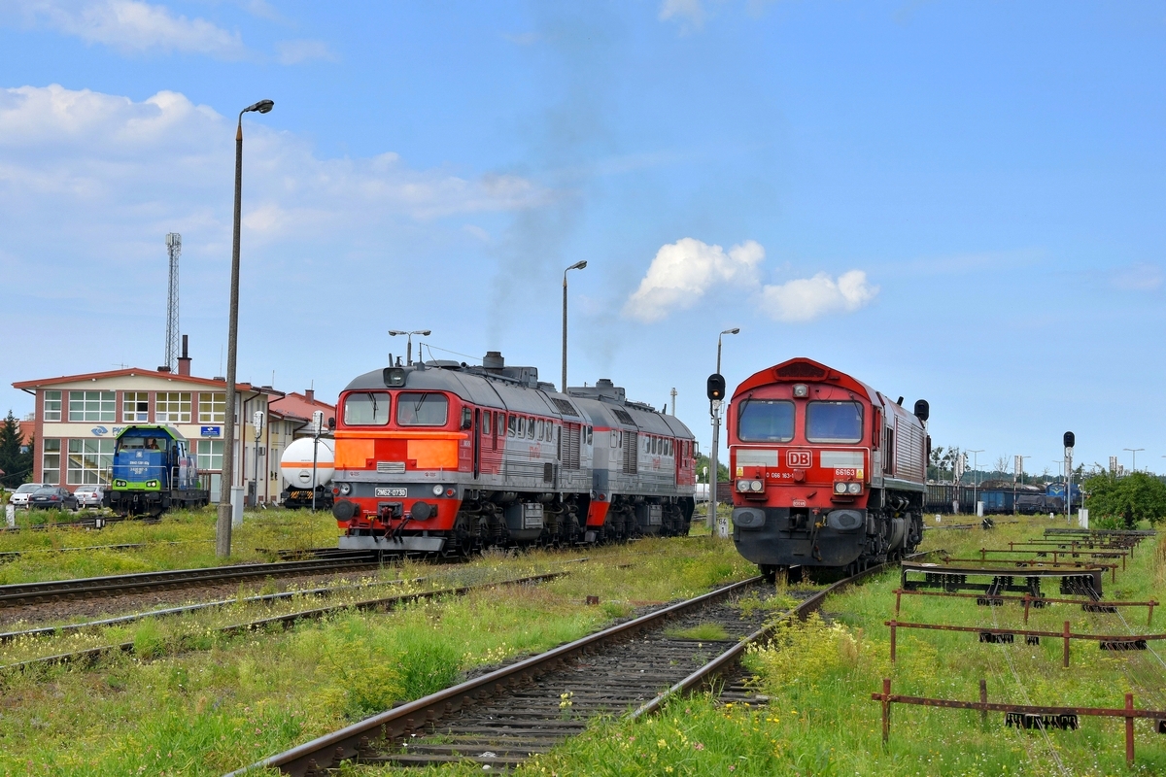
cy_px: 388
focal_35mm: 75
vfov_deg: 18.2
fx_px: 2429
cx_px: 583
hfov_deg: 27.0
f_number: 8
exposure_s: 1/500
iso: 160
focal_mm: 50
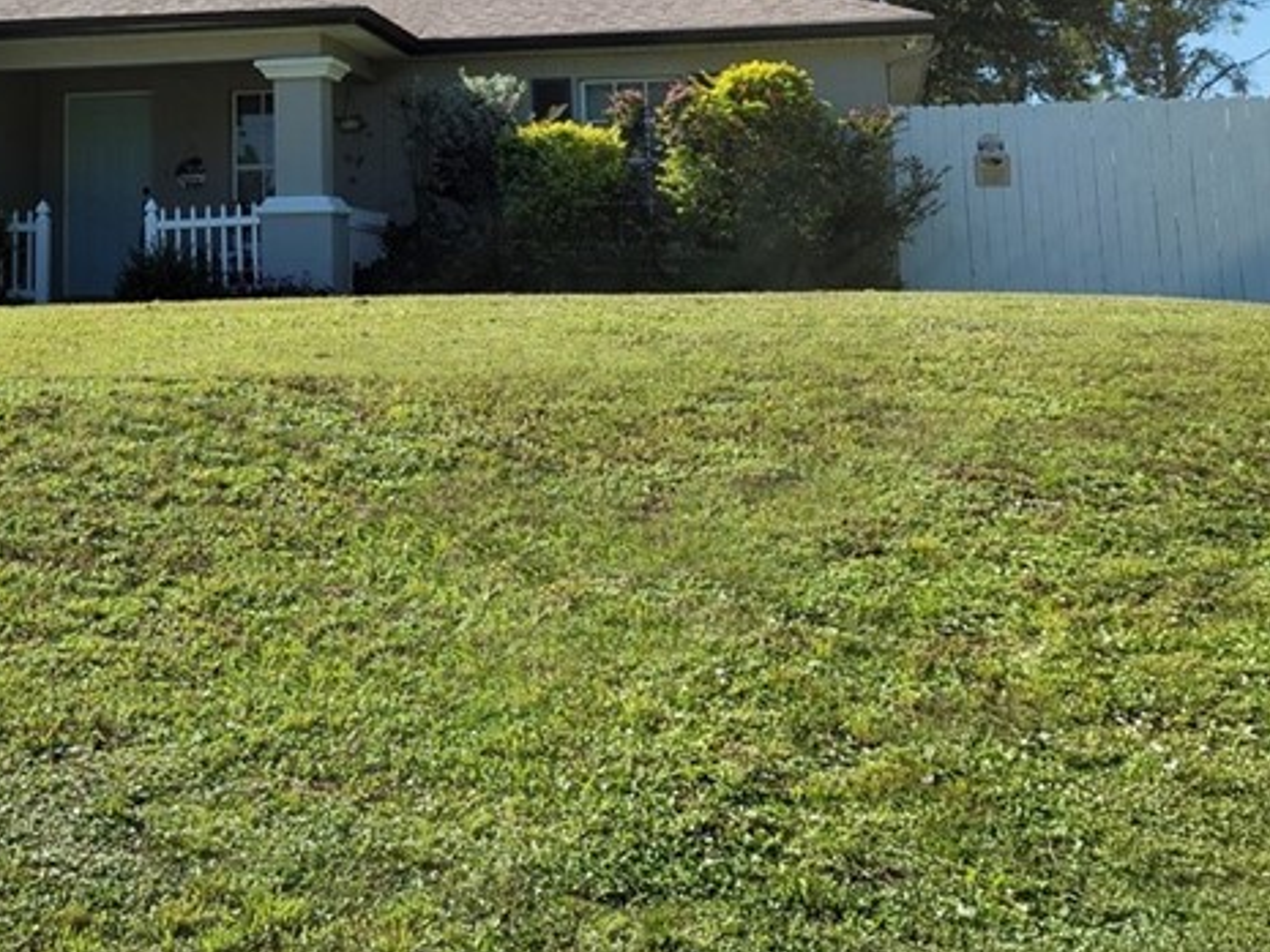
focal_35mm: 55
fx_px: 2018
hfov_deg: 32.9
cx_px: 93
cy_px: -27
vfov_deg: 25.1
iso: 20
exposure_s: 1/968
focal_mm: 7
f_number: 1.8
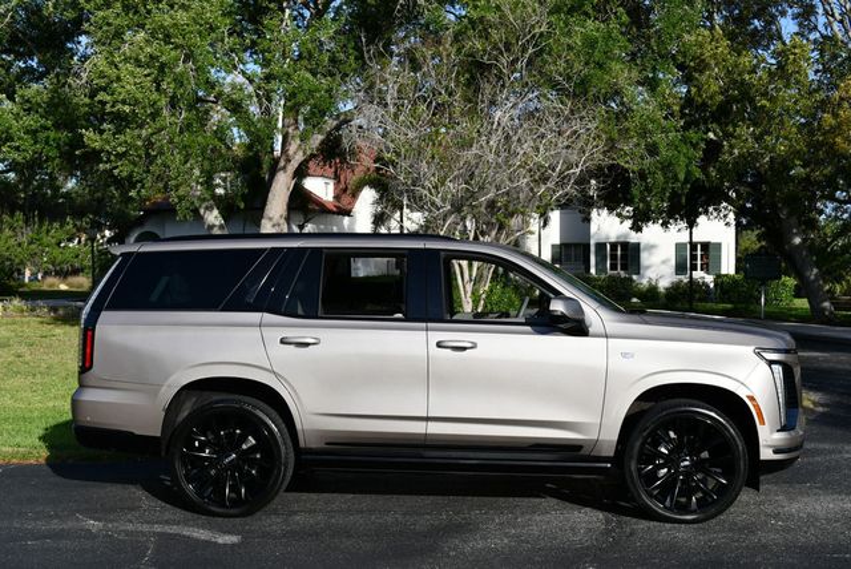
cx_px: 426
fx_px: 1136
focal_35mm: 48
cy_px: 284
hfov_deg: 41.1
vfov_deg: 28.1
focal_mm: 24
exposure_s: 1/320
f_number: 8
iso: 100
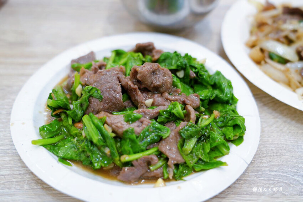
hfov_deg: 47.4
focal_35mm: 41
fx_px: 345
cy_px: 101
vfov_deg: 32.6
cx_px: 152
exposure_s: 1/50
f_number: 4
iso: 400
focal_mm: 41
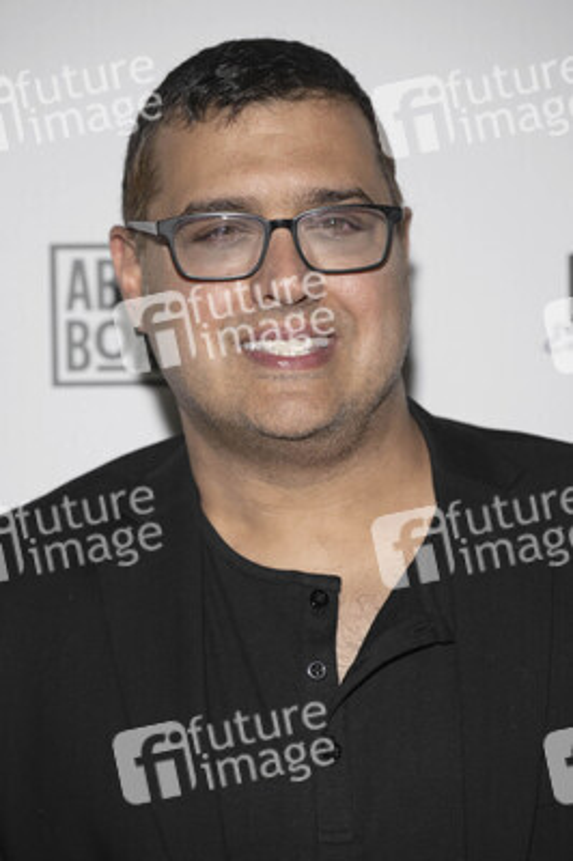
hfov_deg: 11.4
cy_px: 430
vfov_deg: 17.1
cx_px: 286
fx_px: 2870
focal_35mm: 120
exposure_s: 1/200
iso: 800
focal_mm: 120
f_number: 5.6
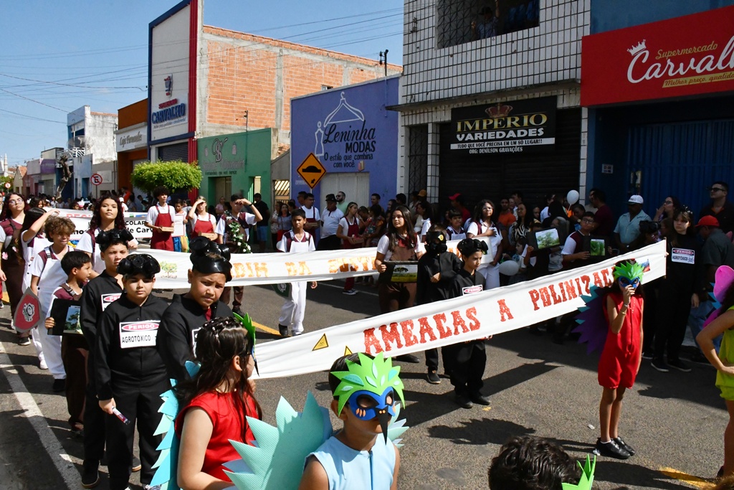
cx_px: 367
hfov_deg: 67.4
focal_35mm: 27
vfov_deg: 47.9
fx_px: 551
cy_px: 245
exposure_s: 1/2500
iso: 5000
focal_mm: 18
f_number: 22
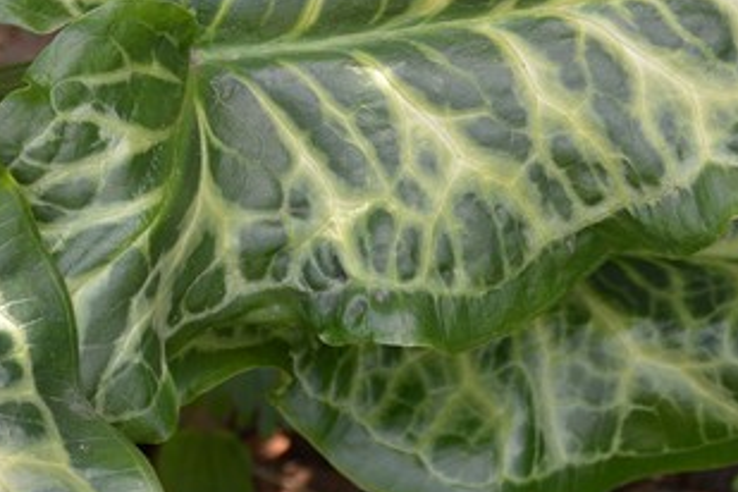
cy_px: 75
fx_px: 4079
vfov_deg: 6.9
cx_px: 107
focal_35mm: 199
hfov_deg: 10.3
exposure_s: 1/125
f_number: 5.6
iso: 250
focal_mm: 40
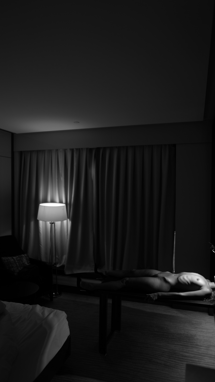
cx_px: 111
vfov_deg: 71.9
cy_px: 193
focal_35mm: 26
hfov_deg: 44.4
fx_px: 263
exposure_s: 1/200
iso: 200
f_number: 1.4
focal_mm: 24
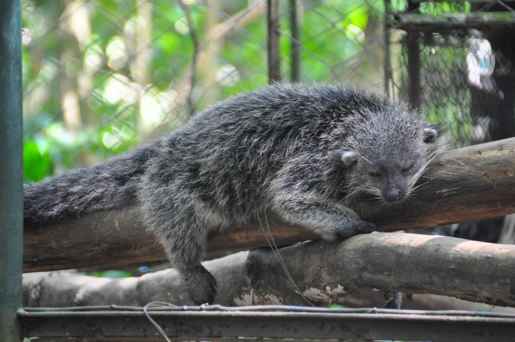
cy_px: 171
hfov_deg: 4.6
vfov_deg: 3.0
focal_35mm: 450
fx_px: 6430
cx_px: 258
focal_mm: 300
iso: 1000
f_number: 5.6
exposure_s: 1/30
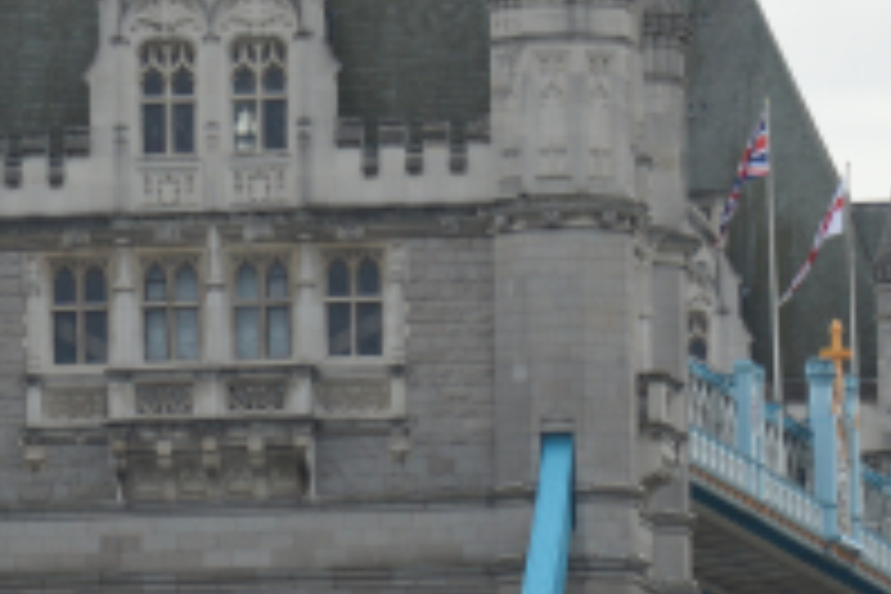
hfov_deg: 3.7
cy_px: 216
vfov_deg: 2.5
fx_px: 13809
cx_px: 108
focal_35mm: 558
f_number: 8
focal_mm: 92
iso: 100
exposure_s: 1/250
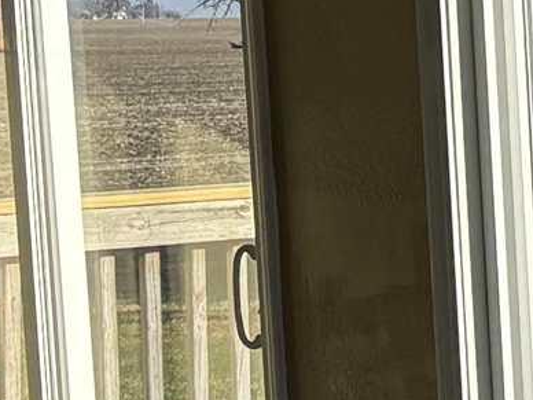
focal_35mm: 206
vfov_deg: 7.2
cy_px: 393
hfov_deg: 8.2
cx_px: 1567
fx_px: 3172
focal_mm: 5.96
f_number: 1.6
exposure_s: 1/2105
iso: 50
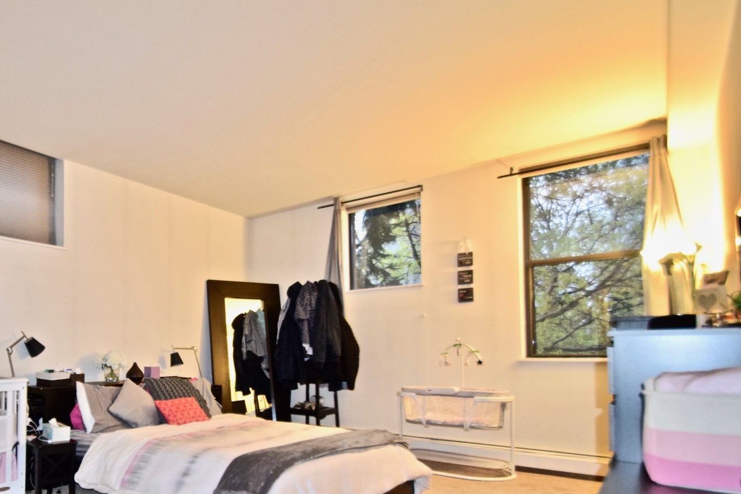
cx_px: 184
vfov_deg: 54.0
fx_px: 473
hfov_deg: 70.9
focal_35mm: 23
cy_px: 328
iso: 1250
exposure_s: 1/60
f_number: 3.5
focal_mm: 10
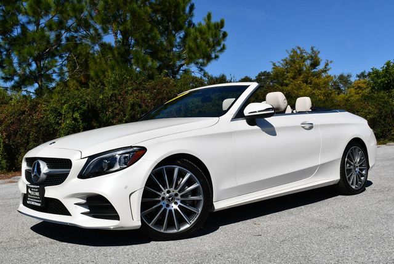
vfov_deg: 32.0
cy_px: 132
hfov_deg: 46.4
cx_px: 197
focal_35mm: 42
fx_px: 460
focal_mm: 21
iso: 100
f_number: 10
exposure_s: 1/400
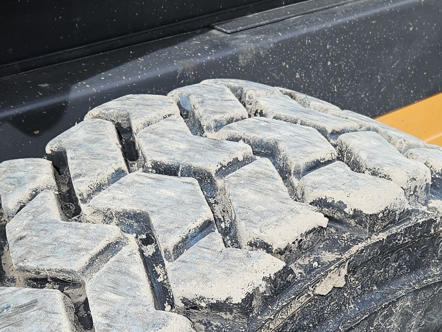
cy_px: 257
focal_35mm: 72
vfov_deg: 20.2
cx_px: 281
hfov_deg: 26.9
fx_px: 919
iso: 25
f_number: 1.8
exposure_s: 1/1245
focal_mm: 5.4
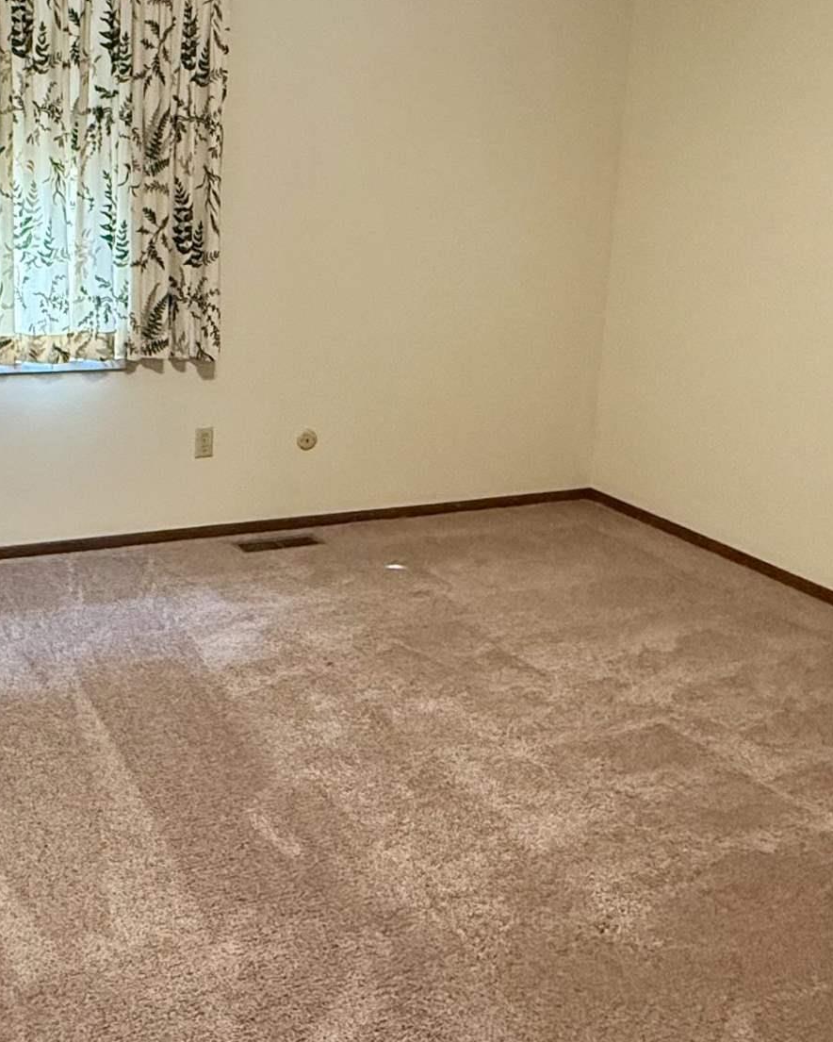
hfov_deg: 39.0
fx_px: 1171
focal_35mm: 38
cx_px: 338
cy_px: 386
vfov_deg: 47.5
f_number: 2.2
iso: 500
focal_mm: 2.22
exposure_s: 1/60
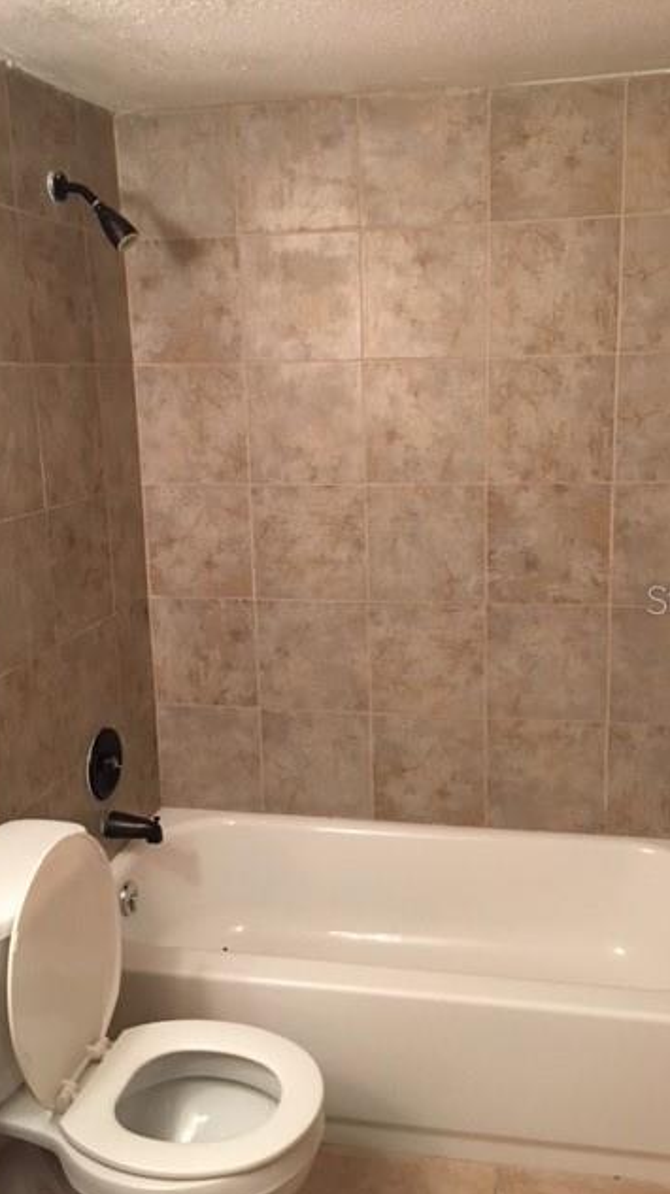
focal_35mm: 32
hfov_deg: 36.6
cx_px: 372
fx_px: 1012
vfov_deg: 61.0
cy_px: 599
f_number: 2.2
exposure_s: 1/15
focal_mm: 4.15
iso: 100
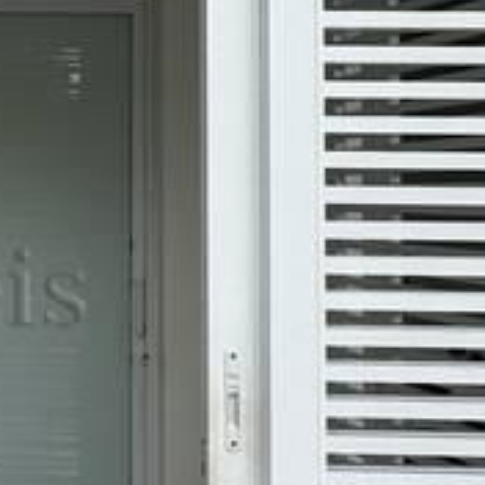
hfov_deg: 19.7
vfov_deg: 22.6
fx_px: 1205
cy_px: 135
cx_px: -248
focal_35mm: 76
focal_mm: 2.22
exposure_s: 1/317
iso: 40
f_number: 2.2
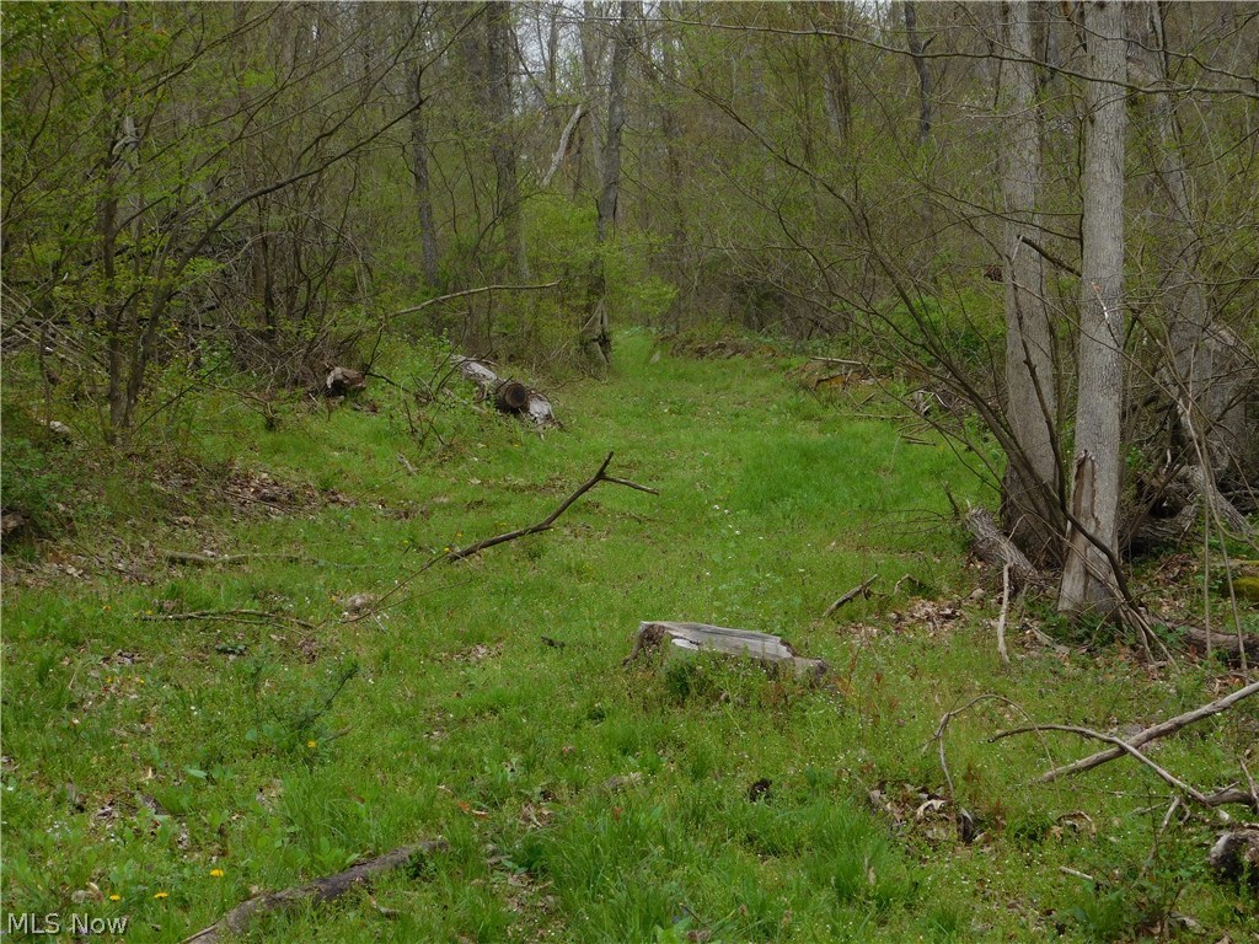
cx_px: 630
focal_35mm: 66
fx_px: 2400
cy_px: 472
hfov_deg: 29.4
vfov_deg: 22.3
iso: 125
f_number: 4.2
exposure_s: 1/400
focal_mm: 11.7
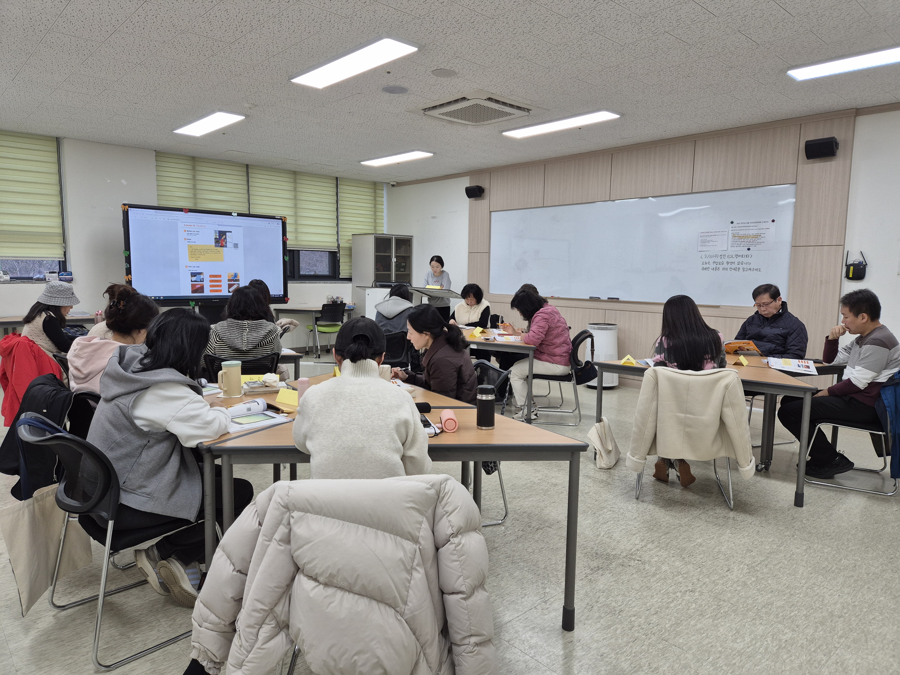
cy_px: 338
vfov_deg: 58.9
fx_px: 598
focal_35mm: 23
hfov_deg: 73.9
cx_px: 450
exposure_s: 1/120
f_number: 1.8
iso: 64
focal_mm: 5.4
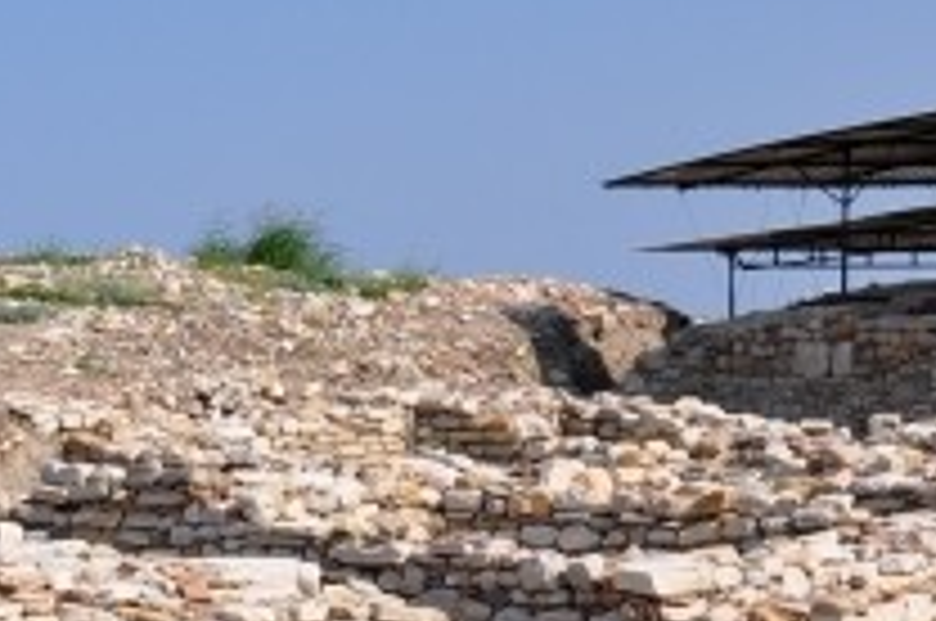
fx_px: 3131
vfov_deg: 11.1
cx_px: -248
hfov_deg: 16.2
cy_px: 767
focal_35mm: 121
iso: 200
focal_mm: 25
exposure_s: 1/400
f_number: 11
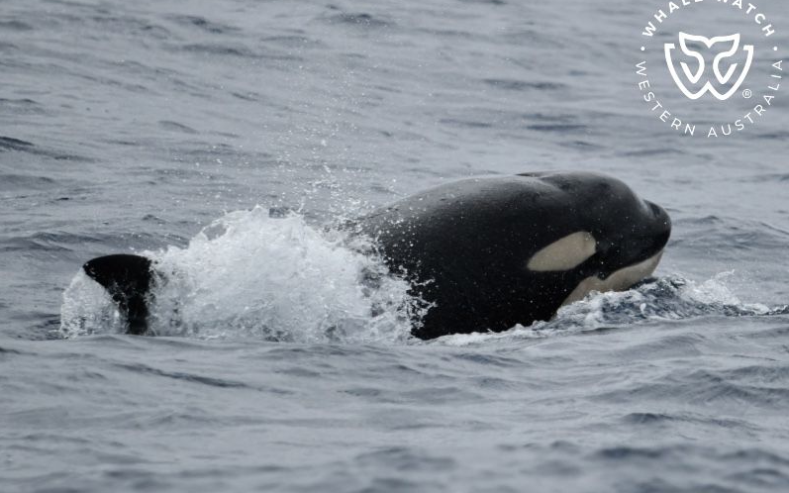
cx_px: 394
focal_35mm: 491
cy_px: 251
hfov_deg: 4.3
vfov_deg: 2.7
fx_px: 10557
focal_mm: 480
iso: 800
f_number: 6.3
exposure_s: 1/8000
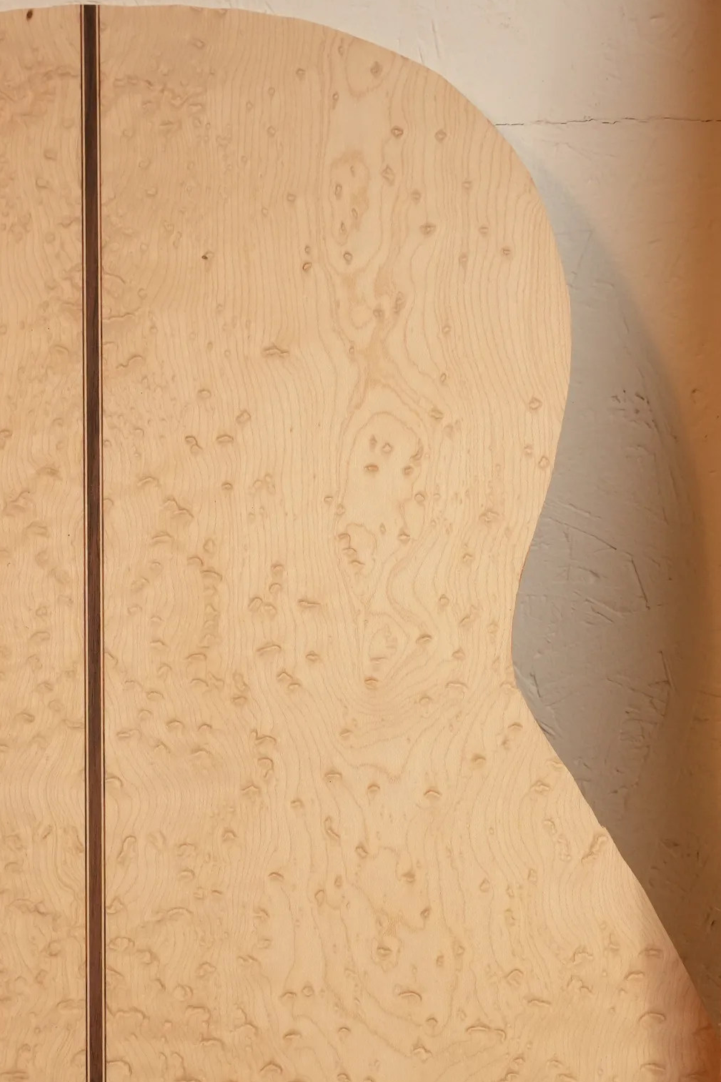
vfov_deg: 20.8
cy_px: 863
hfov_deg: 14.1
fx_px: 2920
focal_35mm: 97
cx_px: 371
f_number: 9
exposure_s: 1/400
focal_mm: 51.1
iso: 4000
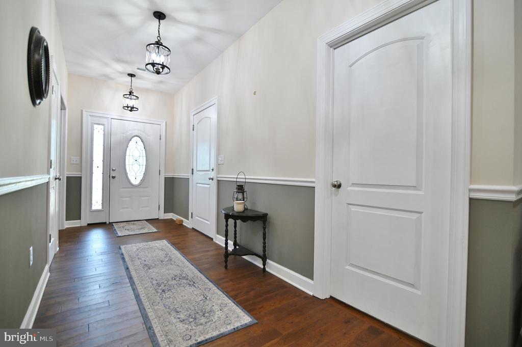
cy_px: 174
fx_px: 232
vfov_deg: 73.7
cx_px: 261
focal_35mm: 16
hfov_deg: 96.8
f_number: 2.8
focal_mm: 16
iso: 400
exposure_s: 1/160
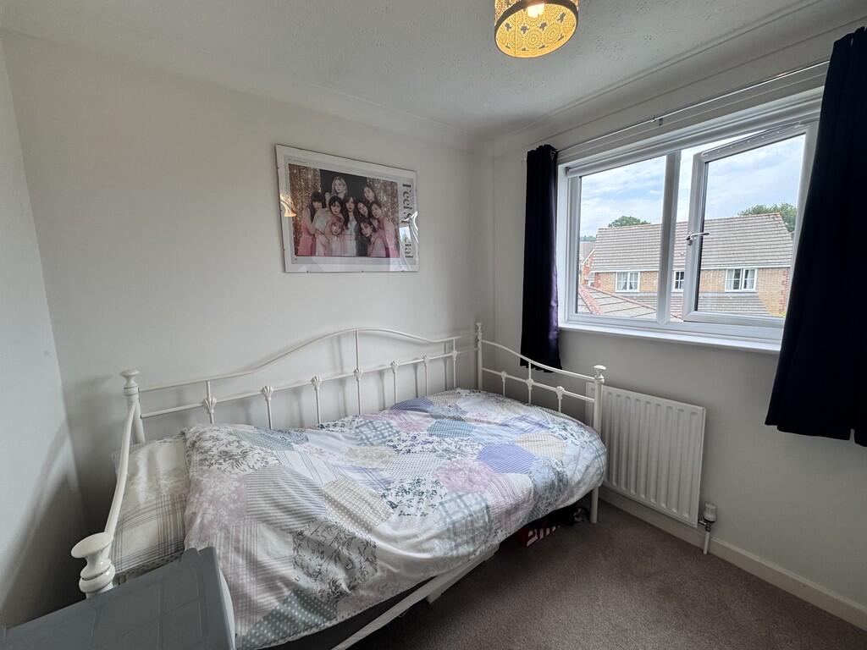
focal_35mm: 14
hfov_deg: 102.1
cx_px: 434
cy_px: 325
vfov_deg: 85.7
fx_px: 351
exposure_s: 1/160
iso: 40
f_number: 2.2
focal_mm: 2.22
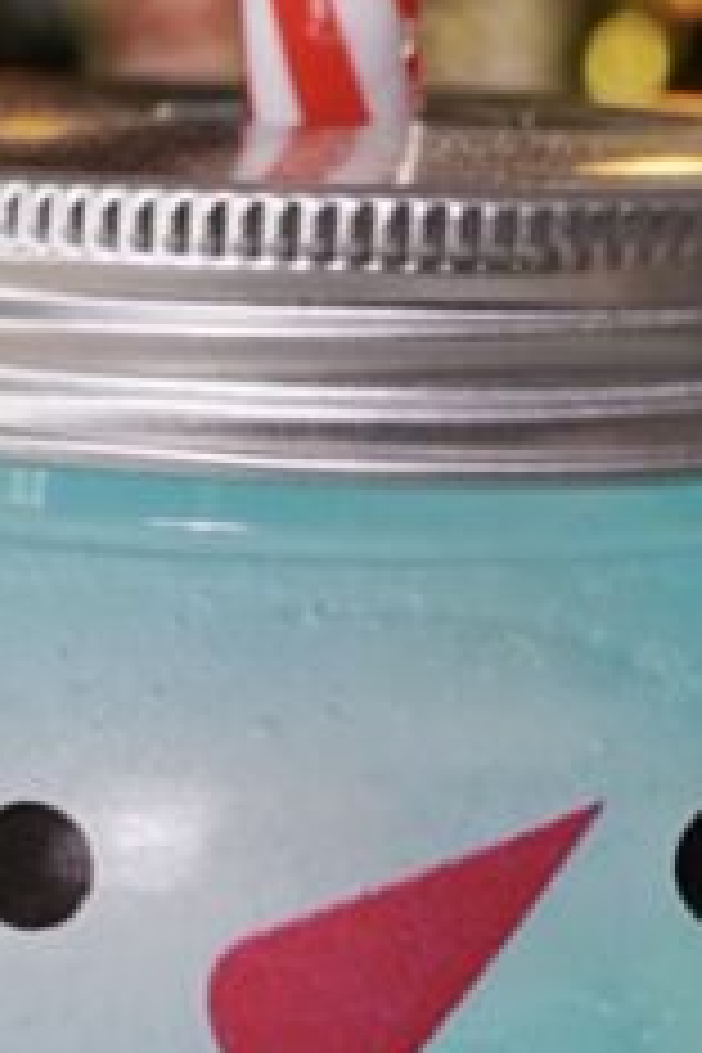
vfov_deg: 12.6
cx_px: -410
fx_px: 4460
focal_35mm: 153
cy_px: 1674
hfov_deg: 8.7
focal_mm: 23.2
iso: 200
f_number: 5
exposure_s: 1/40
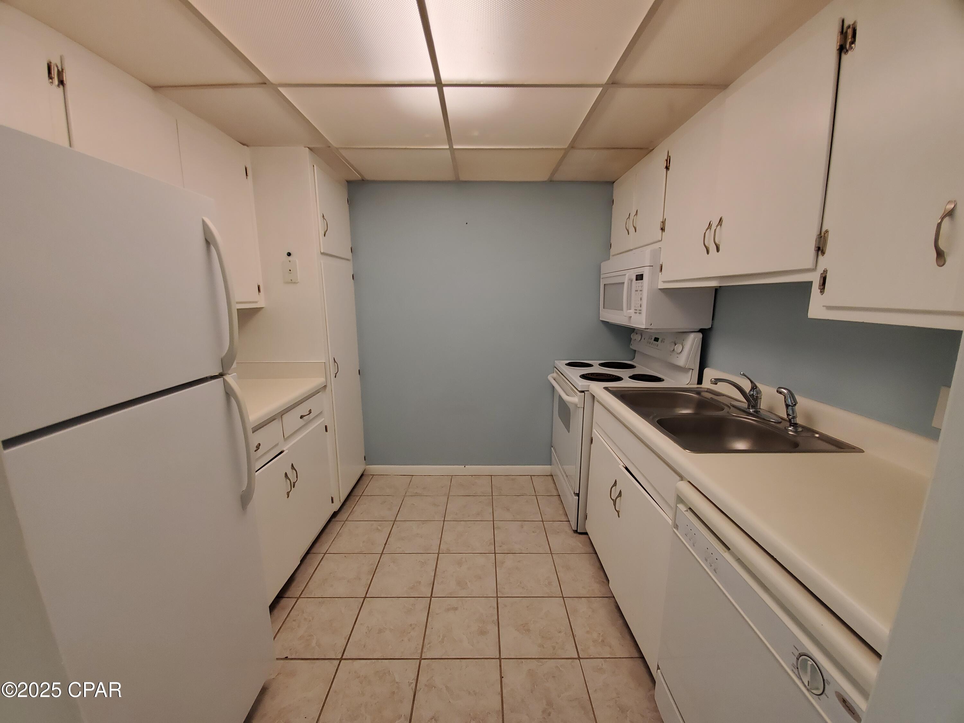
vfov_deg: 89.9
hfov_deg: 106.2
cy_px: 362
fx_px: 362
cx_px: 482
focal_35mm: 13
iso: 100
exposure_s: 1/59
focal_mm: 1.8
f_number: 2.2
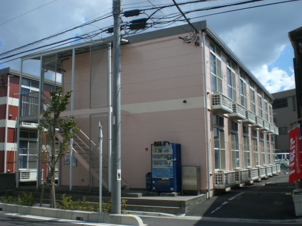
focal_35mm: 38
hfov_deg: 49.0
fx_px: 332
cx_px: 151
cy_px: 113
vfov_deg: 37.7
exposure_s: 1/1000
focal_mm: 6.3
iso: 50
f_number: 4.4
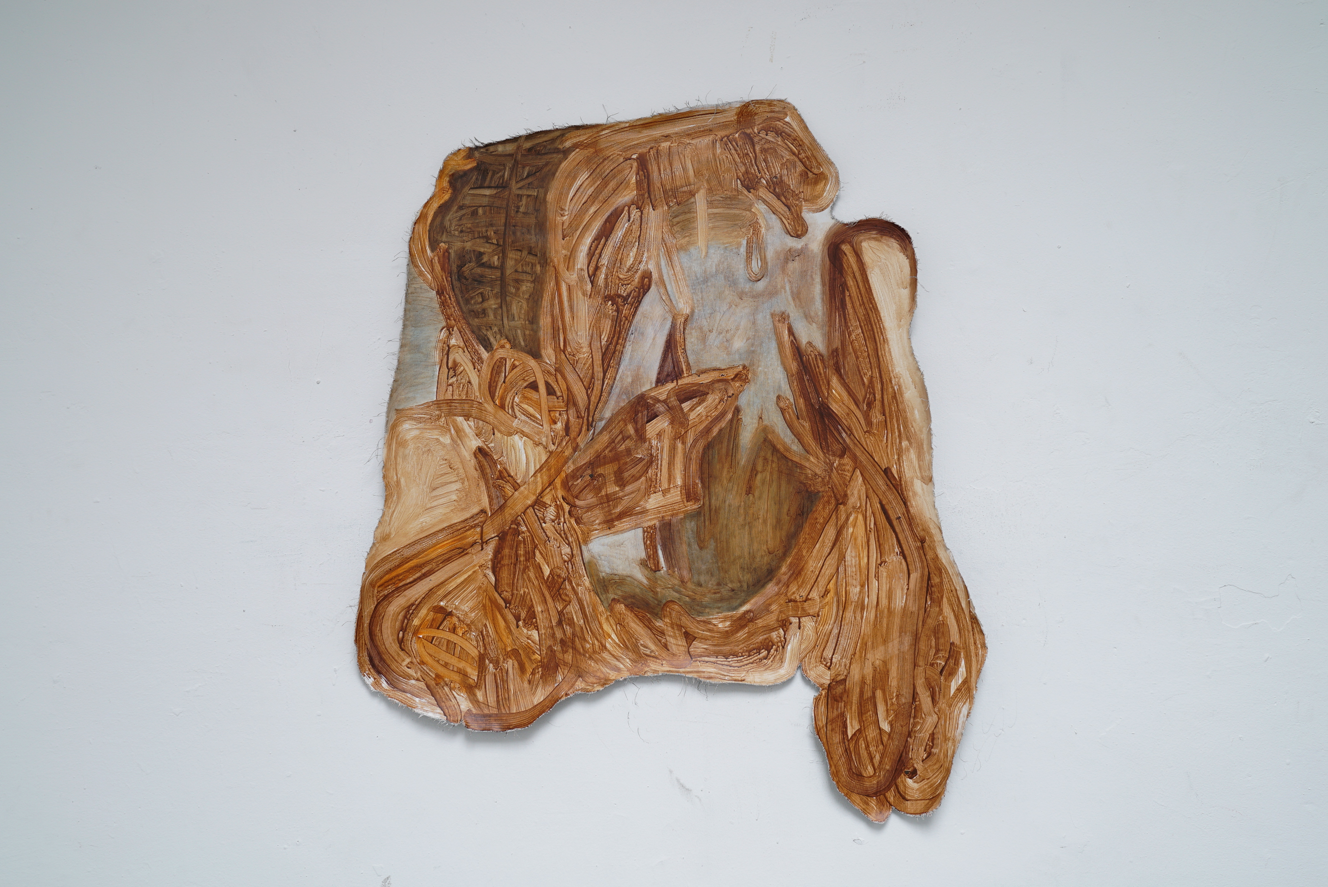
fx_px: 1550
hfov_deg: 46.4
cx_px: 664
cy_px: 444
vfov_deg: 31.9
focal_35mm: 42
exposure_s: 1/6
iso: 200
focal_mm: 42
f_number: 8
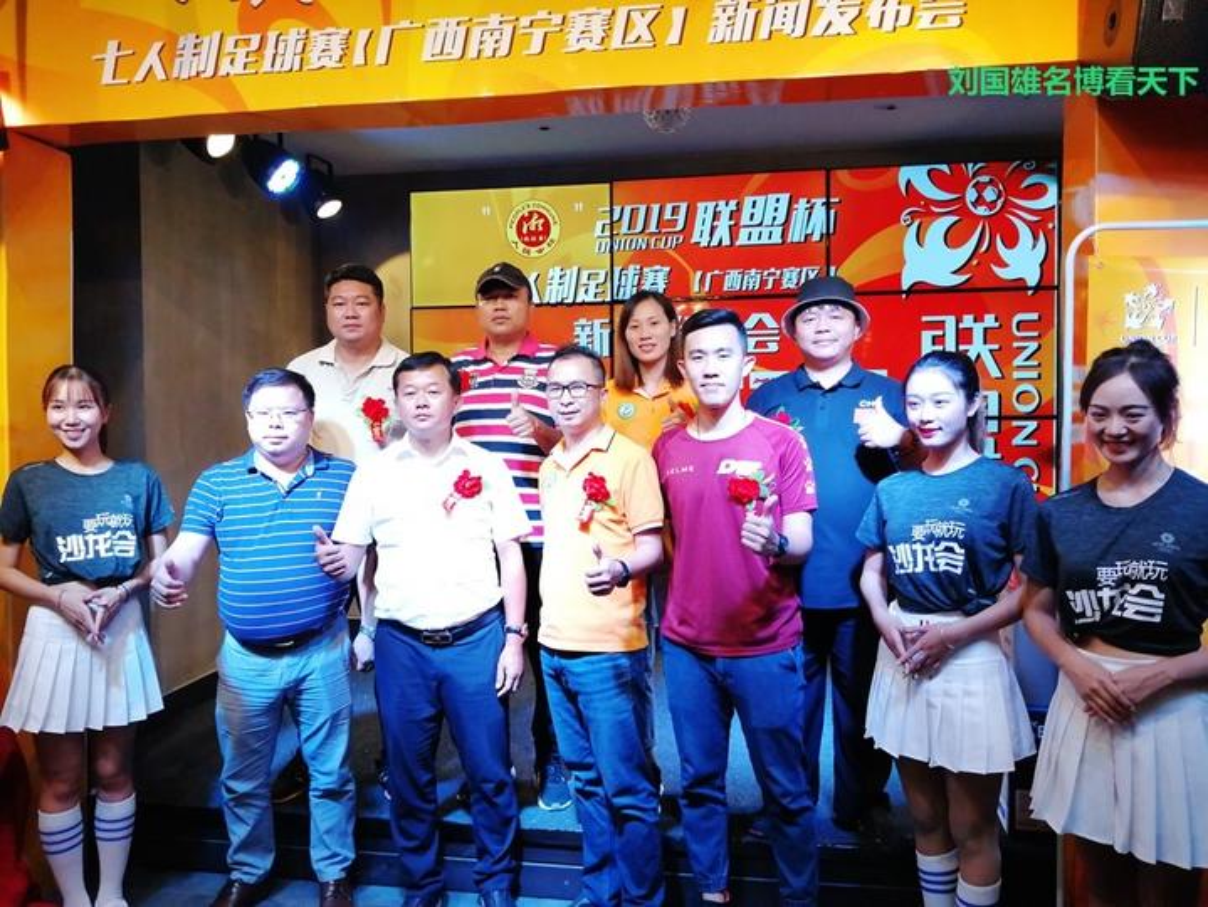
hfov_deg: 67.3
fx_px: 908
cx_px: 604
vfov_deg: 53.1
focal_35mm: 26
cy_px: 454
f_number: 1.8
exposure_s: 1/100
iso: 200
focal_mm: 3.64
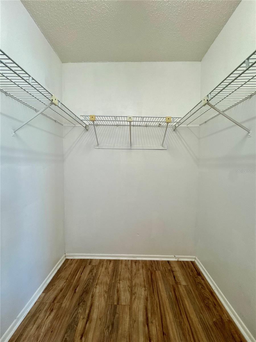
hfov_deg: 85.7
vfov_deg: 102.1
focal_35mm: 14
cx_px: 128
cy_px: 171
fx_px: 138
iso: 160
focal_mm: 2.22
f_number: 2.2
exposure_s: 1/120
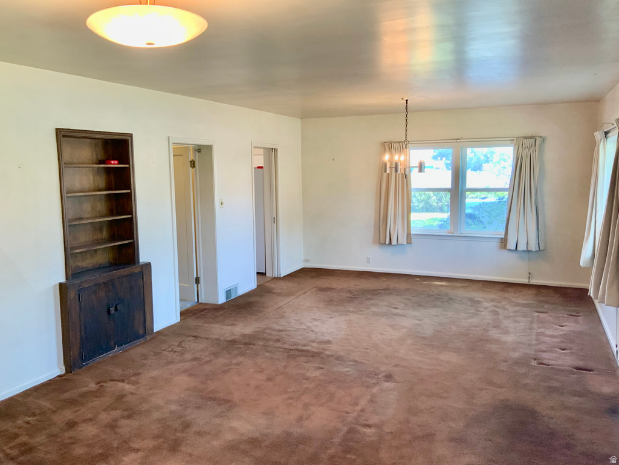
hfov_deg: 61.7
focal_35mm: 29
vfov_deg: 48.2
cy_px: 232
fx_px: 519
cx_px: 310
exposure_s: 1/60
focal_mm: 3
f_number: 1.8
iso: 80
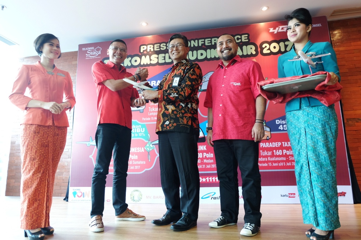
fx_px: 241
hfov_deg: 73.7
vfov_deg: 53.1
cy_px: 120
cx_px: 180
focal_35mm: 24
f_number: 3.5
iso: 640
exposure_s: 1/15
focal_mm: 16
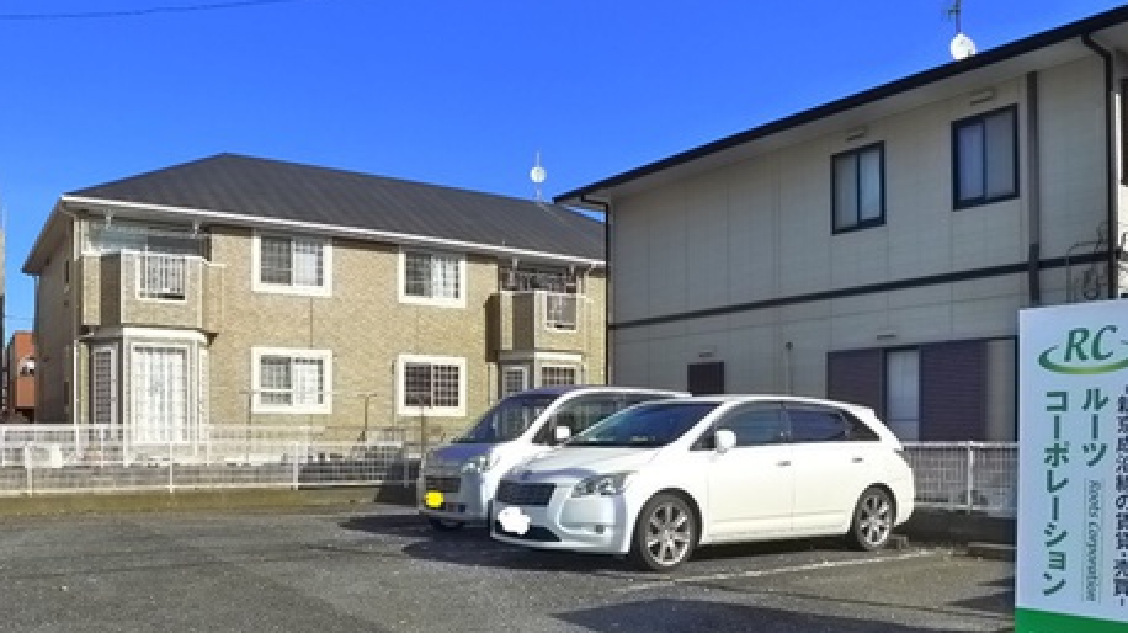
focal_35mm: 40
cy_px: 459
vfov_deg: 29.3
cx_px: 498
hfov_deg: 50.4
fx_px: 1196
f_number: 4
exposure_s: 1/800
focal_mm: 5.1
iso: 400
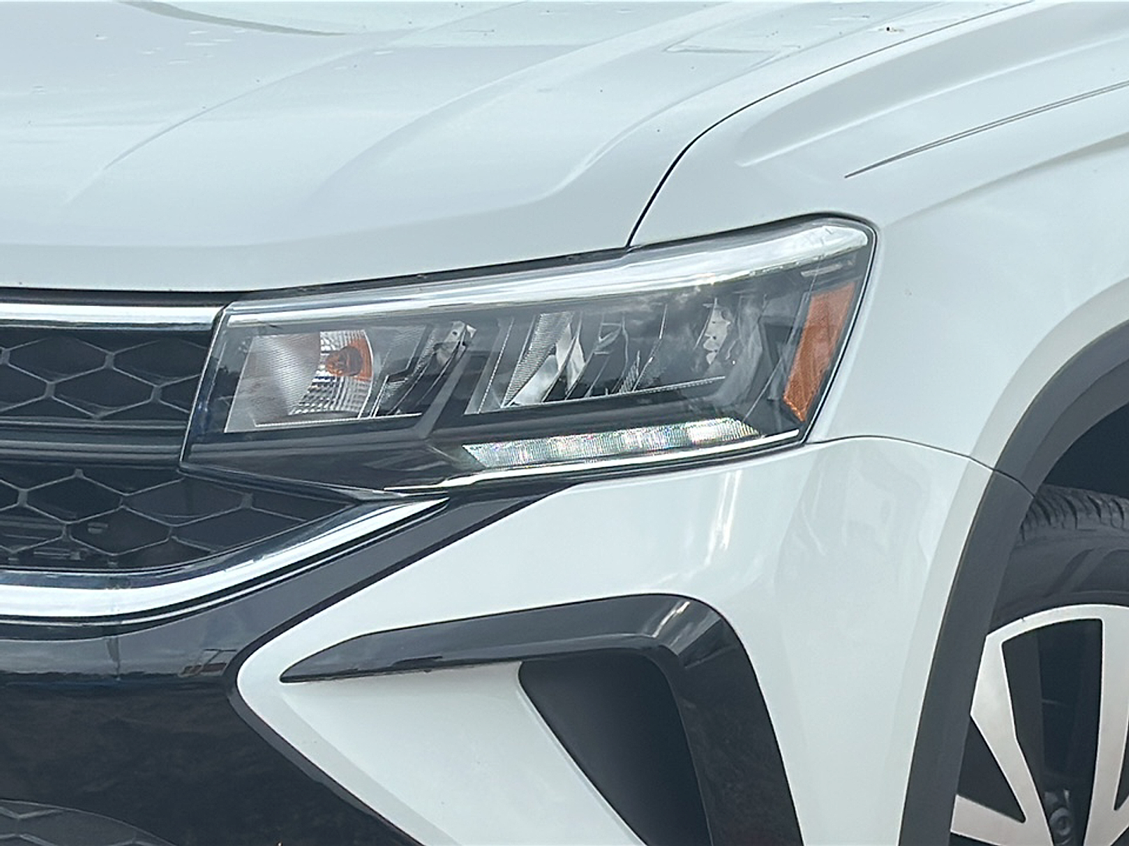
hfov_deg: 19.6
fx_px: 3261
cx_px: 564
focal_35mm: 100
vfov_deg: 14.8
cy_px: 423
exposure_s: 1/3279
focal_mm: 6.86
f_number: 1.78
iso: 64
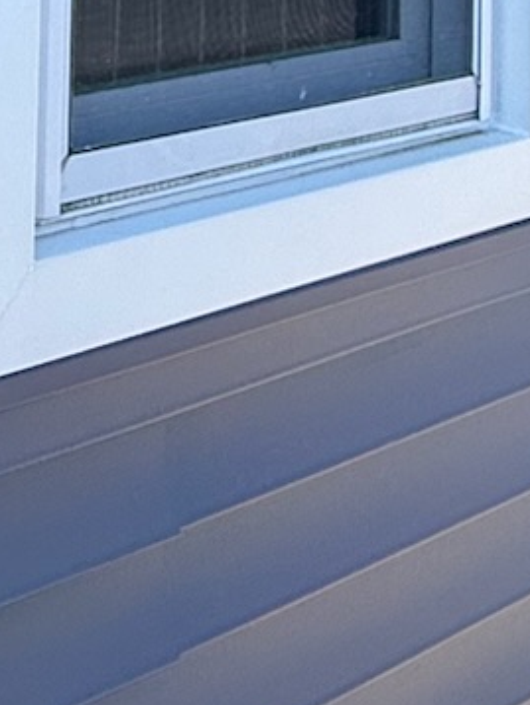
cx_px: -402
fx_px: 1631
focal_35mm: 80
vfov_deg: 20.0
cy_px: -435
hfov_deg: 15.9
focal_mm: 2.22
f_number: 2.2
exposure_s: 1/554
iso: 50
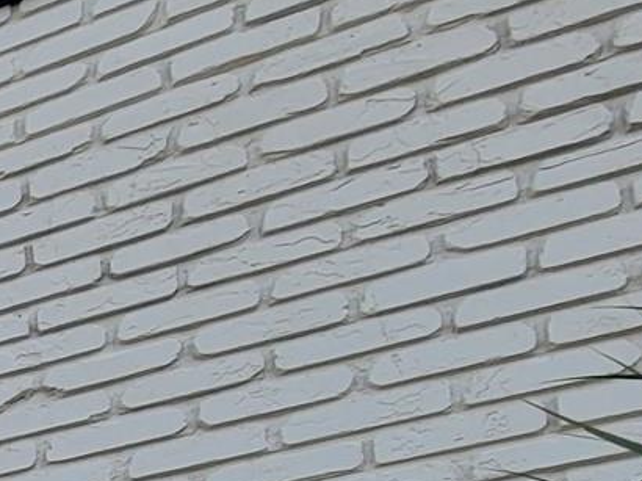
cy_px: 992
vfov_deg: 16.5
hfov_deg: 16.0
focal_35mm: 65
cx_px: -839
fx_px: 1205
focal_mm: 2.2
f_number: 2.2
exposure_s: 1/400
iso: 50
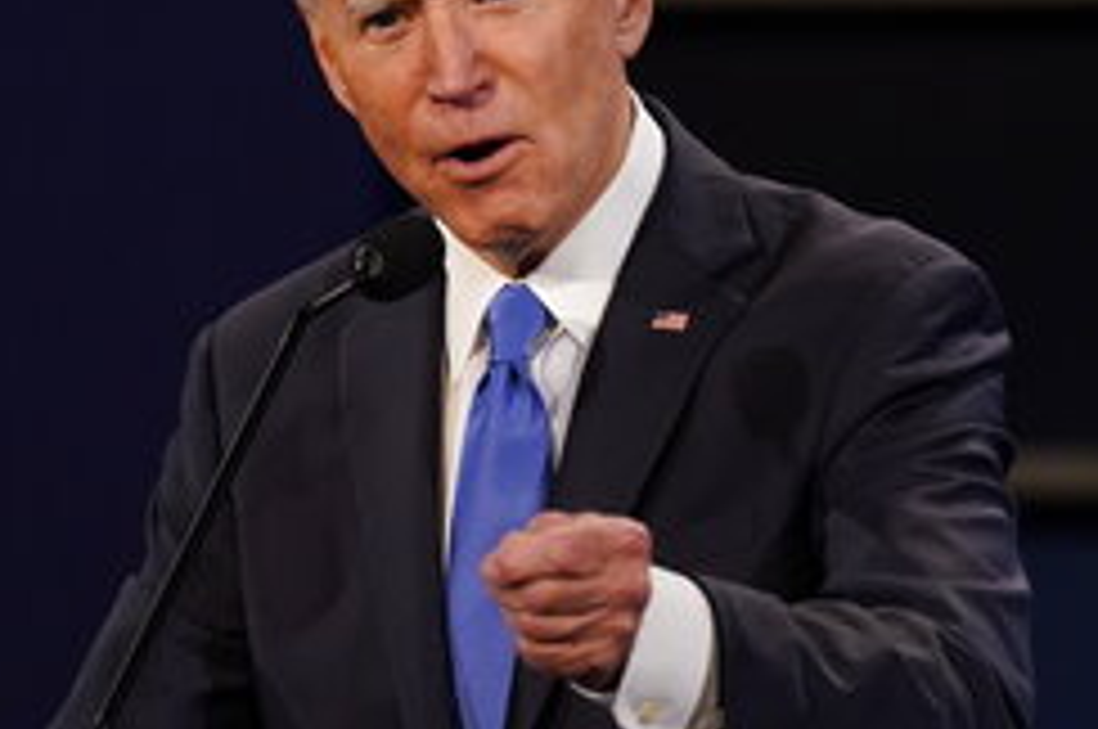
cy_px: 421
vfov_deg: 1.6
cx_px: 356
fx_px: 25586
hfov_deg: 2.5
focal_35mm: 840
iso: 4000
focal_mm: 400
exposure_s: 1/400
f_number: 4
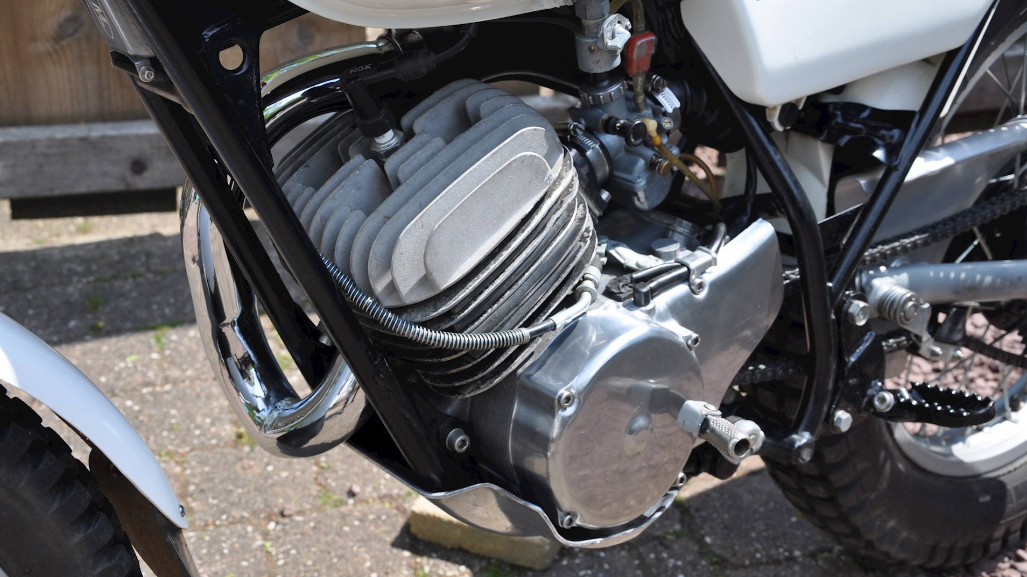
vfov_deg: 20.0
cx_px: 511
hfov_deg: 34.9
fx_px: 1634
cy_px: 270
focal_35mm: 60
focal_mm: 38
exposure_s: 1/250
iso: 200
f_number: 8
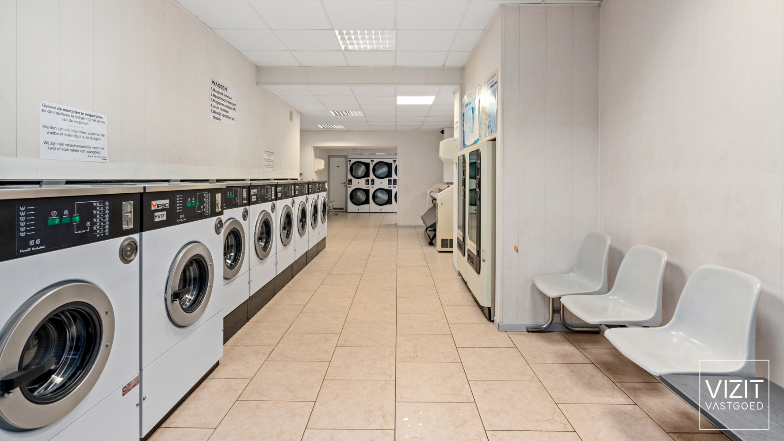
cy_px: 189
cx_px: 396
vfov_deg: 63.6
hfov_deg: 95.9
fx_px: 353
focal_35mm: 17
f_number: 11
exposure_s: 1/1.25
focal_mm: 16
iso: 250
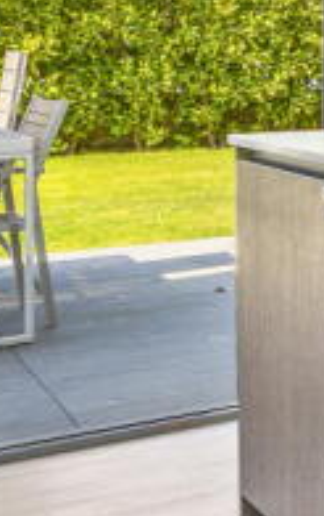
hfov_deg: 9.0
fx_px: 1197
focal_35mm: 85
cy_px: 51
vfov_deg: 23.7
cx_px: 1183
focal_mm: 16
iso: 200
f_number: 11
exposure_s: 1/1.67
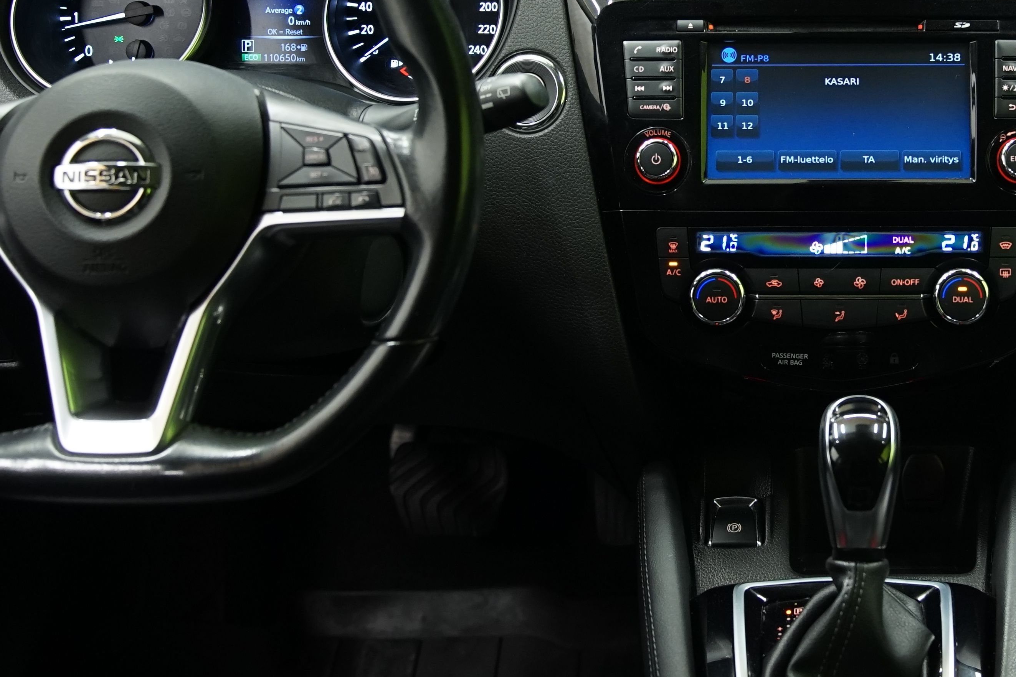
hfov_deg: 28.9
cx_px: 839
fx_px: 1919
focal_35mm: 68
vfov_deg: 19.9
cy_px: 193
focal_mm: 30
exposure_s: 1/25
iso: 1000
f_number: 3.2
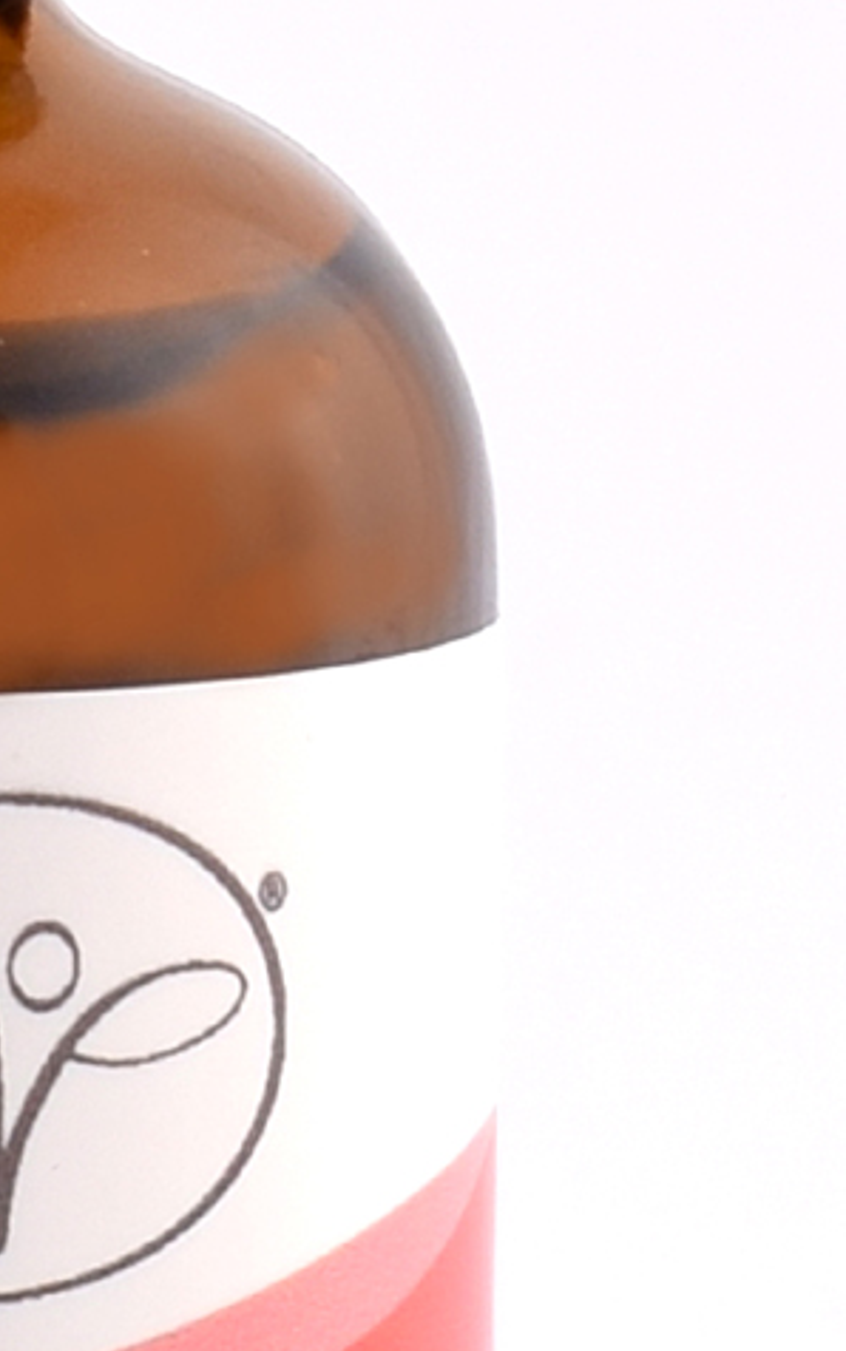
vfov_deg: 12.0
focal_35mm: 174
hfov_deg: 7.5
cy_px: 1185
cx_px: -271
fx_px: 6411
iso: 100
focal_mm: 34
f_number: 8
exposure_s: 1/125
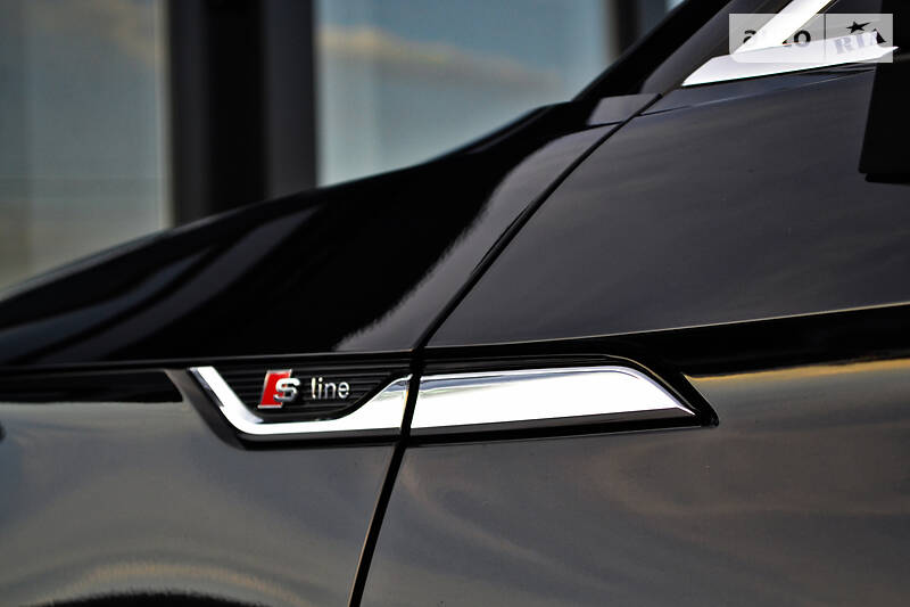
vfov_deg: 17.5
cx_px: 455
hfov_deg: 26.0
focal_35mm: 78
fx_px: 1971
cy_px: 304
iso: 400
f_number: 5.6
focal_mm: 52
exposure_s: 1/80
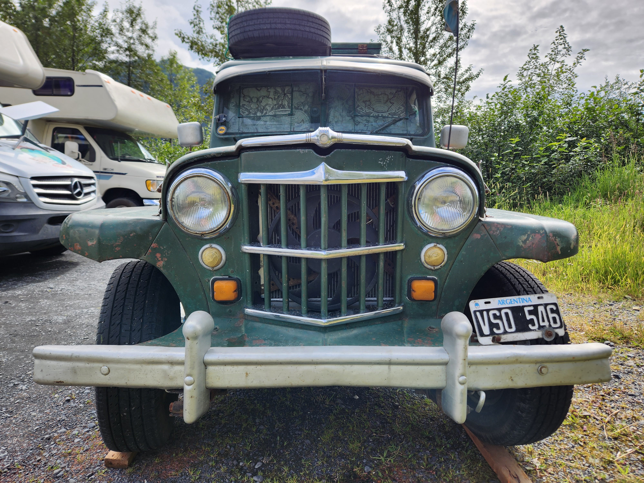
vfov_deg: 58.9
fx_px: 428
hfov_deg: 73.9
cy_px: 242
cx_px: 322
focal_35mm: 23
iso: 20
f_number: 1.8
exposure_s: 1/832
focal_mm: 5.4
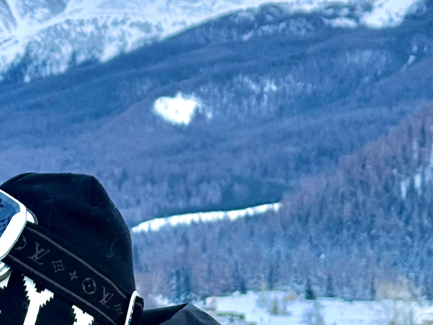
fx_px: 2014
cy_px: 328
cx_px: -97
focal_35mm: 161
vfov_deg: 9.2
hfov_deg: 12.0
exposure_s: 1/928
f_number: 1.78
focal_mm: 6.76
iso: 80
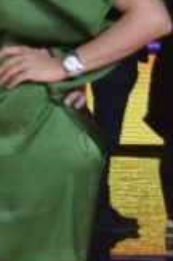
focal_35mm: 277
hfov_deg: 4.6
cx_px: -439
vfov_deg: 7.2
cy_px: -231
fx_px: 2005
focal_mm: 26
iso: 1600
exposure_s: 1/250
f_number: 5.6
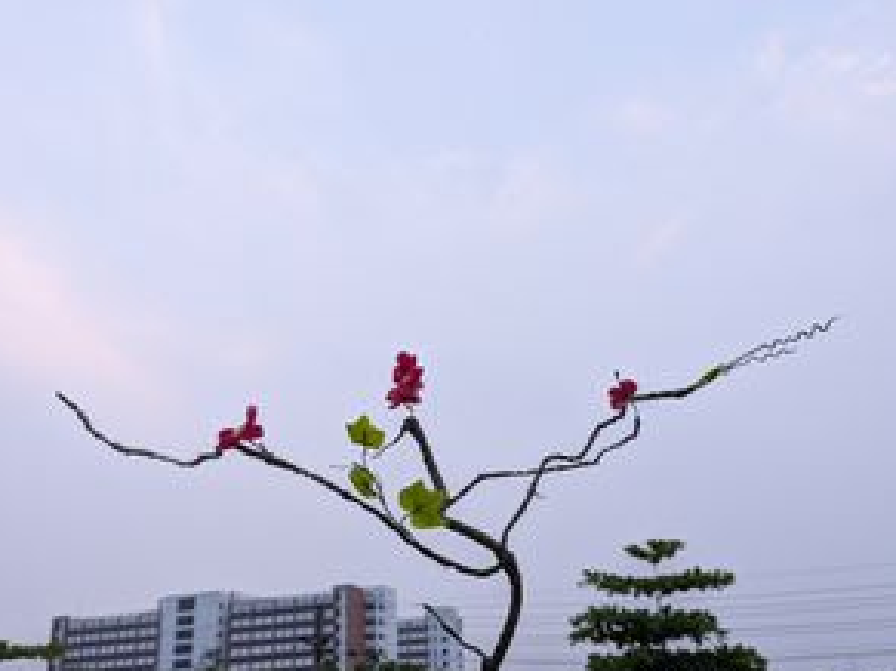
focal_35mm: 33
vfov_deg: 42.6
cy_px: 416
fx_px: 854
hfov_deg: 55.4
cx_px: 459
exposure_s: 1/86.5
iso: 54
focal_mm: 6.81
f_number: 1.85
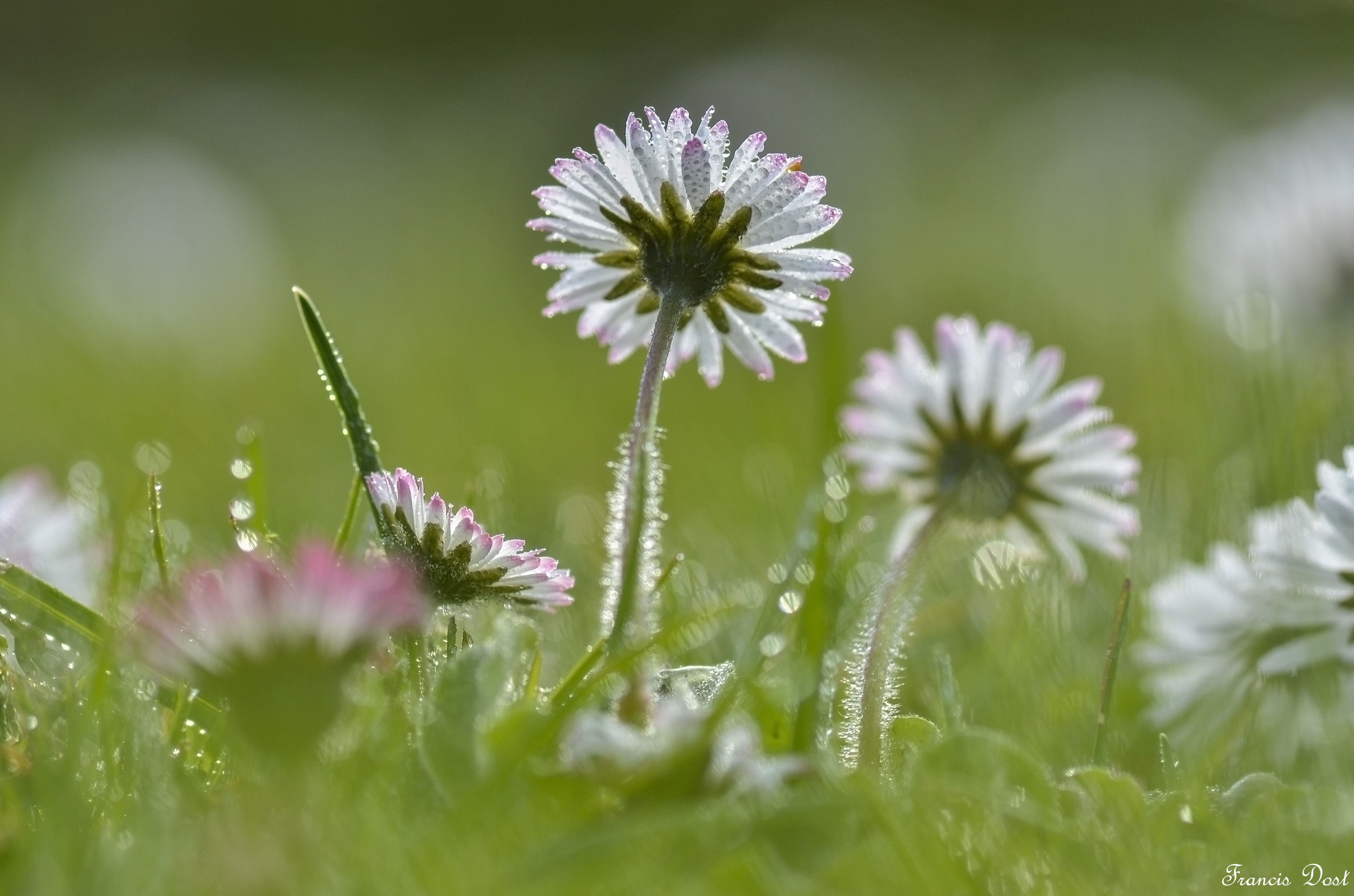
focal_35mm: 158
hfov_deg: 13.1
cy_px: 448
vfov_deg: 8.7
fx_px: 5911
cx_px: 677
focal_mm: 105
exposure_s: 1/500
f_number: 5
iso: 200
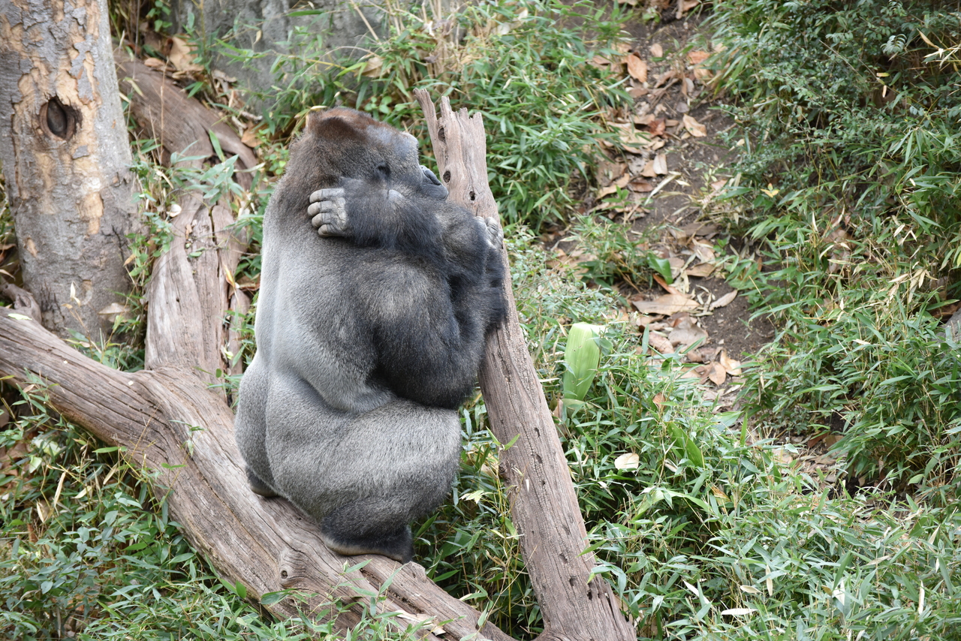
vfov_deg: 9.5
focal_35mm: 145
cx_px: 480
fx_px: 3871
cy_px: 320
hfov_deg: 14.2
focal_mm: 145
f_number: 4.8
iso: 1100
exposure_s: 1/320
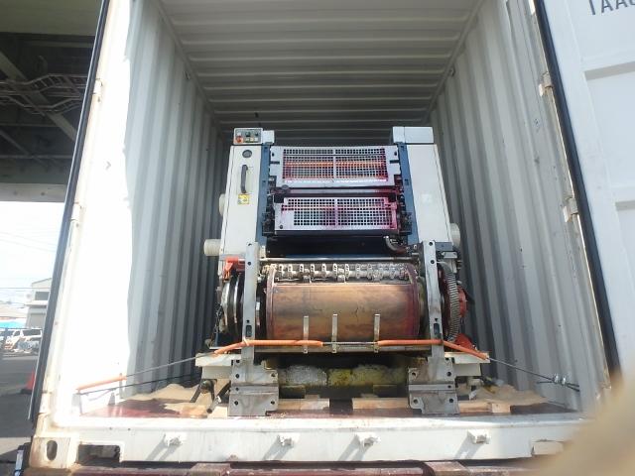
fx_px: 385
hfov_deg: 79.0
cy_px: 238
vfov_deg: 63.4
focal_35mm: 21
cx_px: 318
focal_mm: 3.7
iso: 125
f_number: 3.5
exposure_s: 1/500
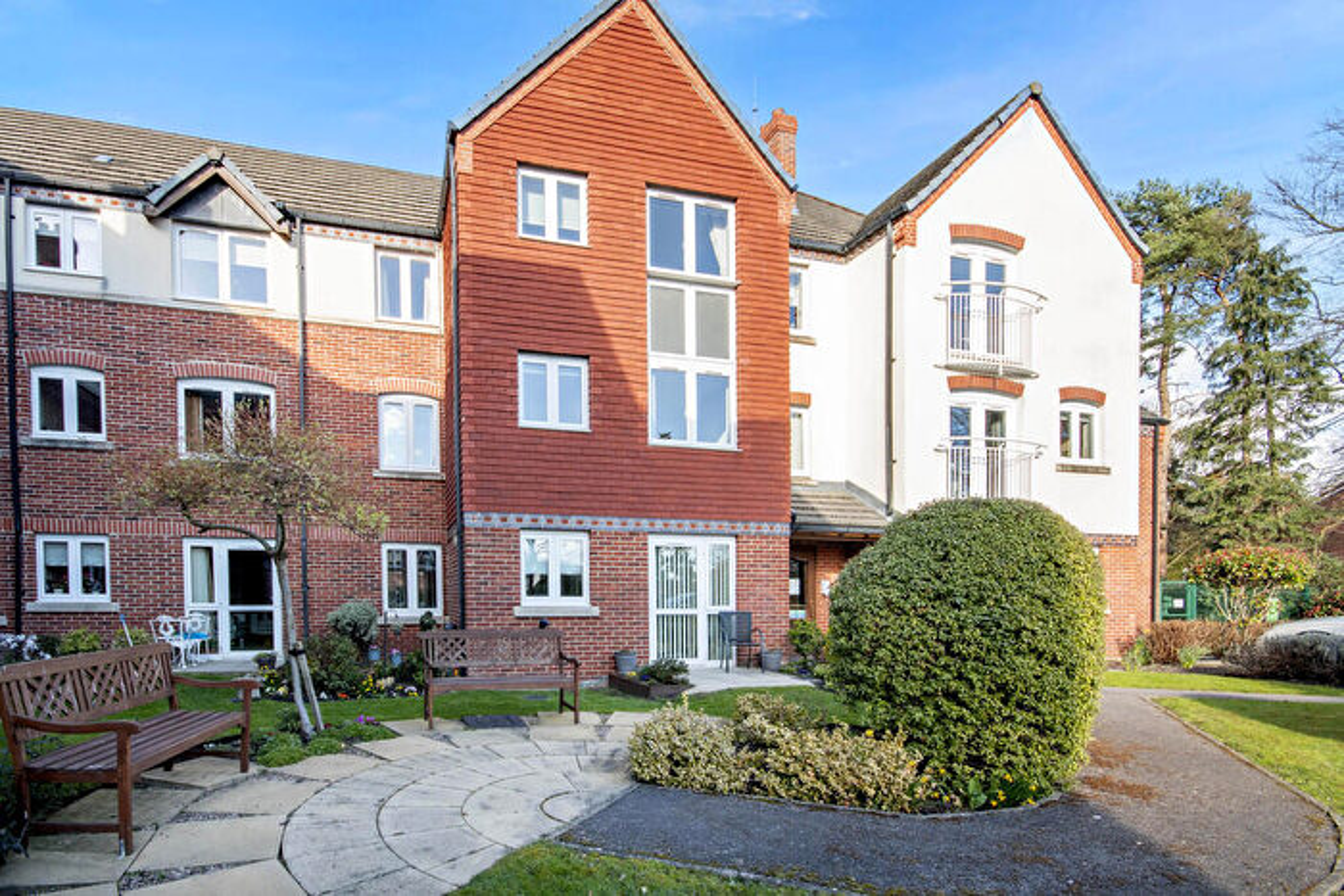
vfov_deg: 77.4
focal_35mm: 15
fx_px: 560
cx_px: 672
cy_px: 448
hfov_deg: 100.4
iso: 100
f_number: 8
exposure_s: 1/30
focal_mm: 10
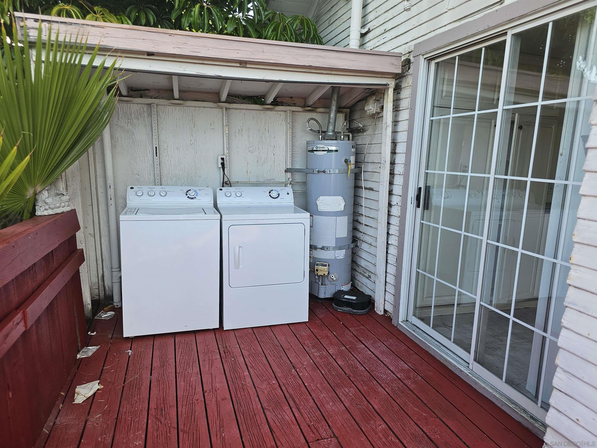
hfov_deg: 73.9
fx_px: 397
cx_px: 298
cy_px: 224
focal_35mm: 23
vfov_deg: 58.9
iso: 40
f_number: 1.7
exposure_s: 1/359
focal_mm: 6.3
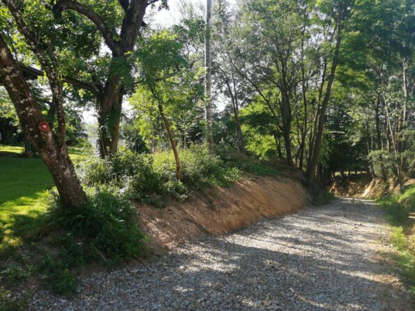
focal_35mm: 27
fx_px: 324
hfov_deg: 65.3
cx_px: 208
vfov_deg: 51.3
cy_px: 156
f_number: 1.8
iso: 50
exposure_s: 1/357
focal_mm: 3.95
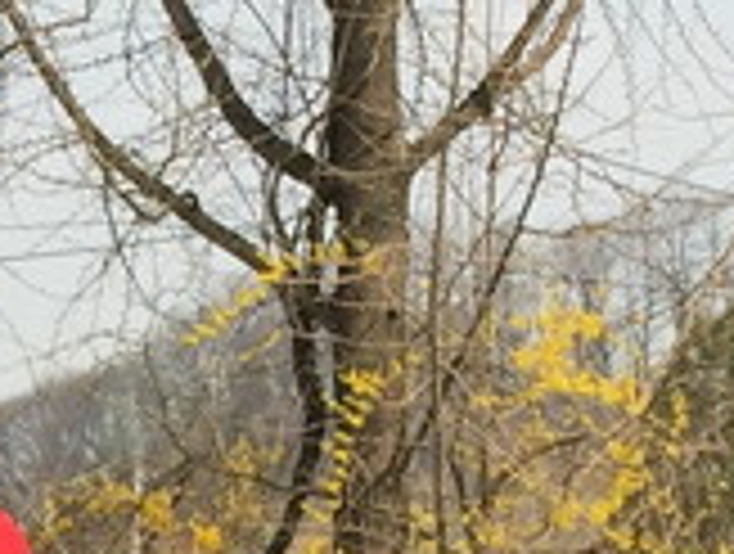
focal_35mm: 213
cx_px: -176
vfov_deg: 6.7
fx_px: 4526
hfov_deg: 9.1
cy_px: 1306
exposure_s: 1/1319
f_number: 2.2
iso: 32
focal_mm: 4.15
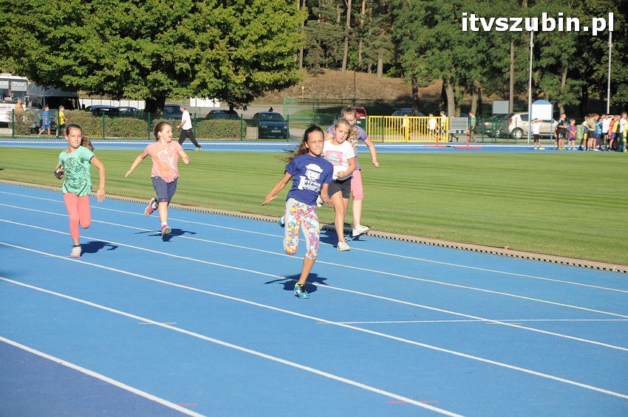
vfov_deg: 8.7
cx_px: 314
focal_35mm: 158
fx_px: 2745
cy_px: 208
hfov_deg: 13.1
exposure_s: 1/1250
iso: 500
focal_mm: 105
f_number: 9
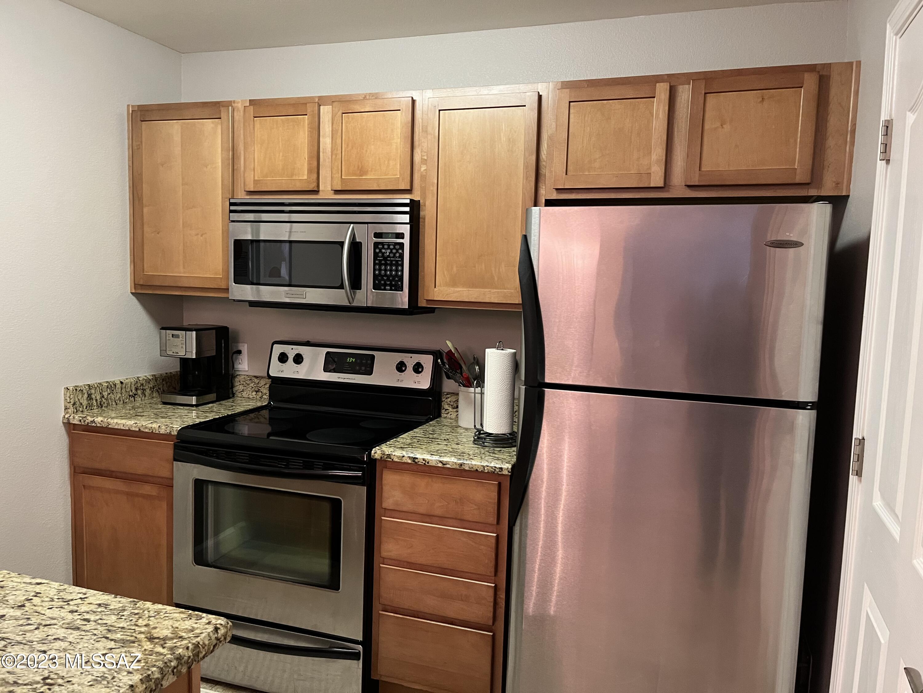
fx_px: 693
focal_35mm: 26
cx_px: 462
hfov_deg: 67.3
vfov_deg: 53.1
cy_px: 346
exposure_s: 1/60
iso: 320
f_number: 1.6
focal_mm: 5.1
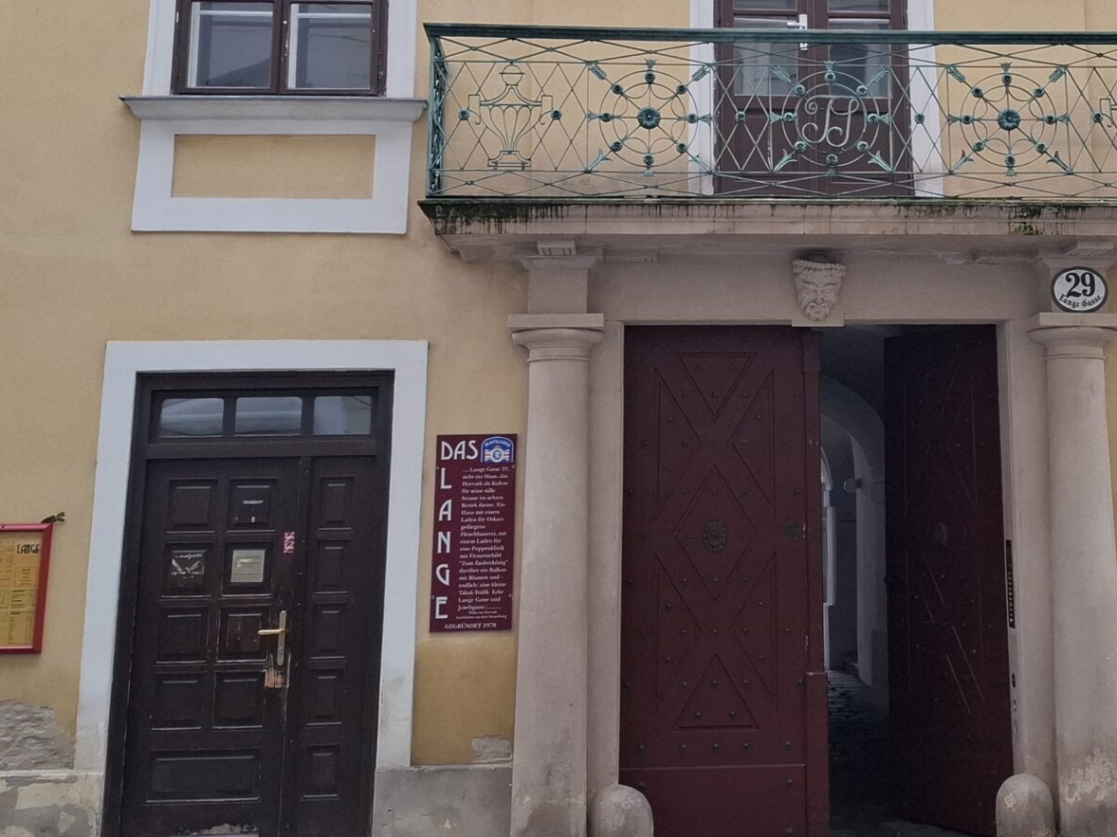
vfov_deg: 28.4
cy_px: 153
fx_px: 1613
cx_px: 771
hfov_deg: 37.7
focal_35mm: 50
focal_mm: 5.54
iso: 64
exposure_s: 1/100
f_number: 1.8
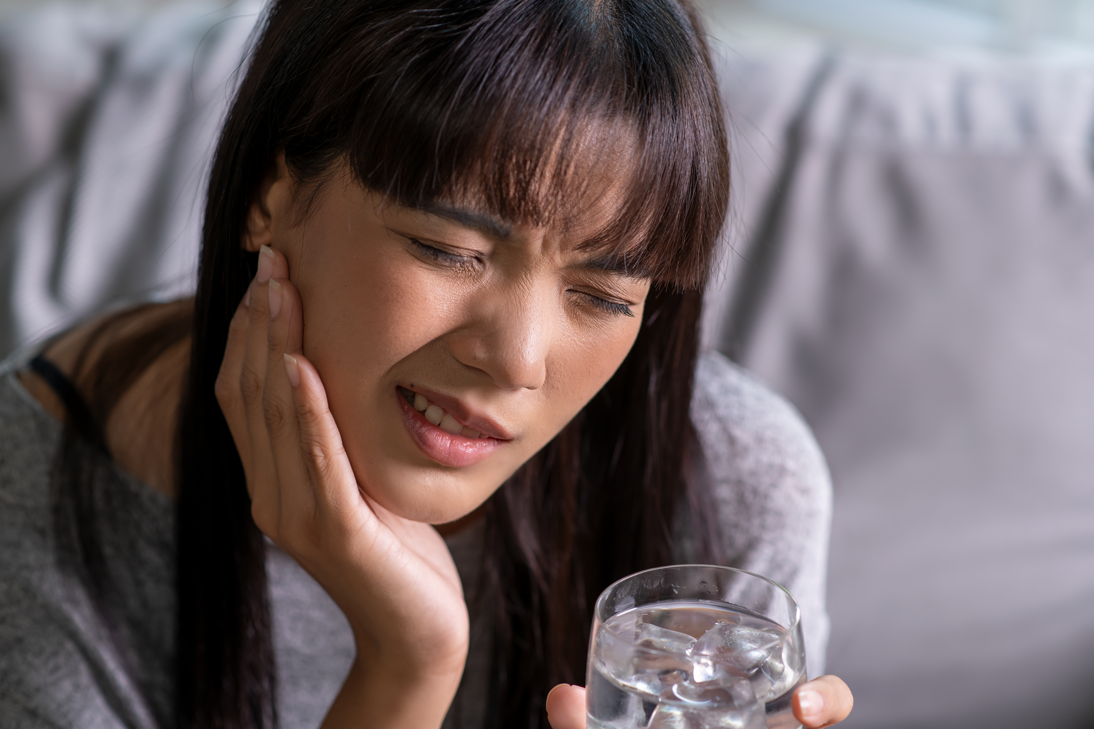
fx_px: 2583
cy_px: 364
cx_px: 547
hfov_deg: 23.9
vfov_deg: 16.1
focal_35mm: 85
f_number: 3.5
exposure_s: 1/60
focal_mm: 85
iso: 200
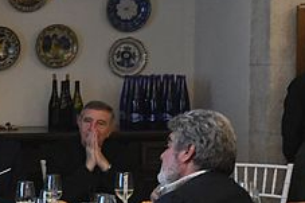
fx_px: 1143
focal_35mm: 135
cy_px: 147
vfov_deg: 10.1
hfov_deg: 14.3
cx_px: -137
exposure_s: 1/50
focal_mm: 24
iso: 3200
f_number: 5.6
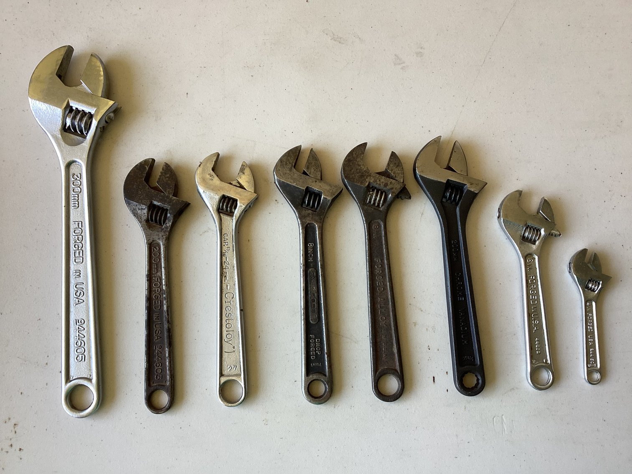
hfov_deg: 58.3
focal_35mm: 31
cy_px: 237
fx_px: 566
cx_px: 316
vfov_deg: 45.4
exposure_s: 1/120
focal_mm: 3.3
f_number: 2.4
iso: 80
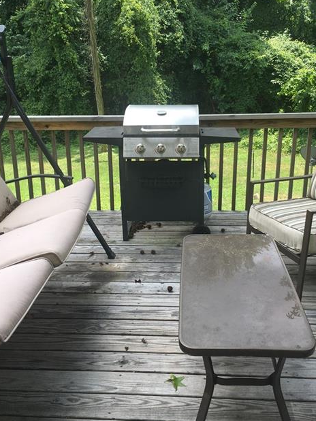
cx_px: 175
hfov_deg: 39.6
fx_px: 438
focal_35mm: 36
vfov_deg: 51.3
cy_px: 188
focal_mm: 4.15
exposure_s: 1/343
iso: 25
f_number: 2.2
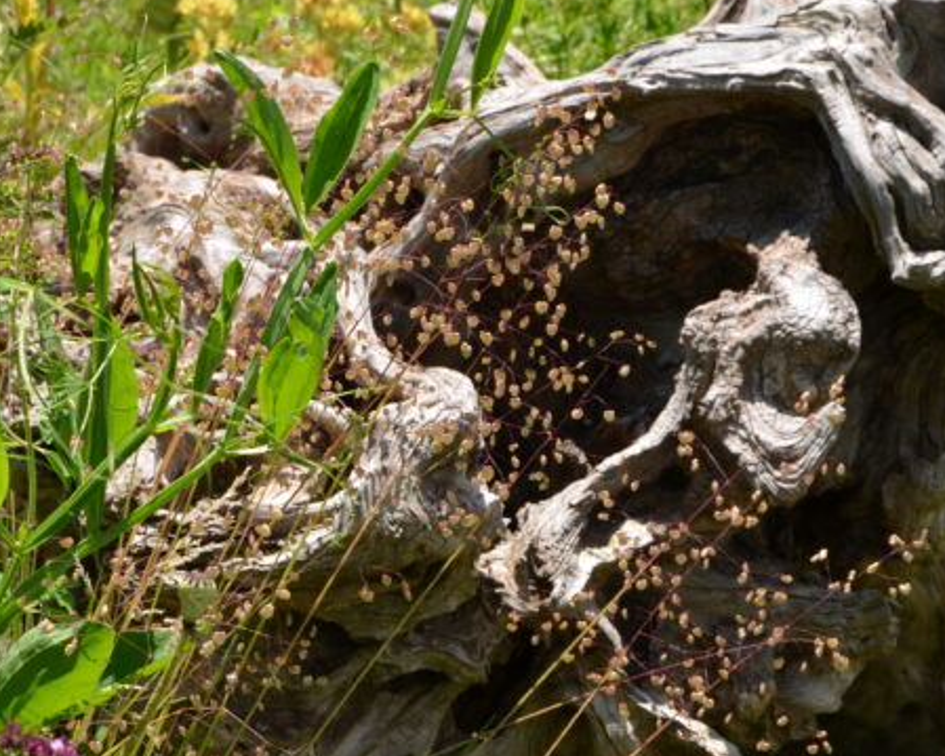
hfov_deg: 17.1
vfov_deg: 13.7
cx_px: 324
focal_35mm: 112
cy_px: 478
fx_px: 3134
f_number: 8
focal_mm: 35
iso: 100
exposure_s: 1/160
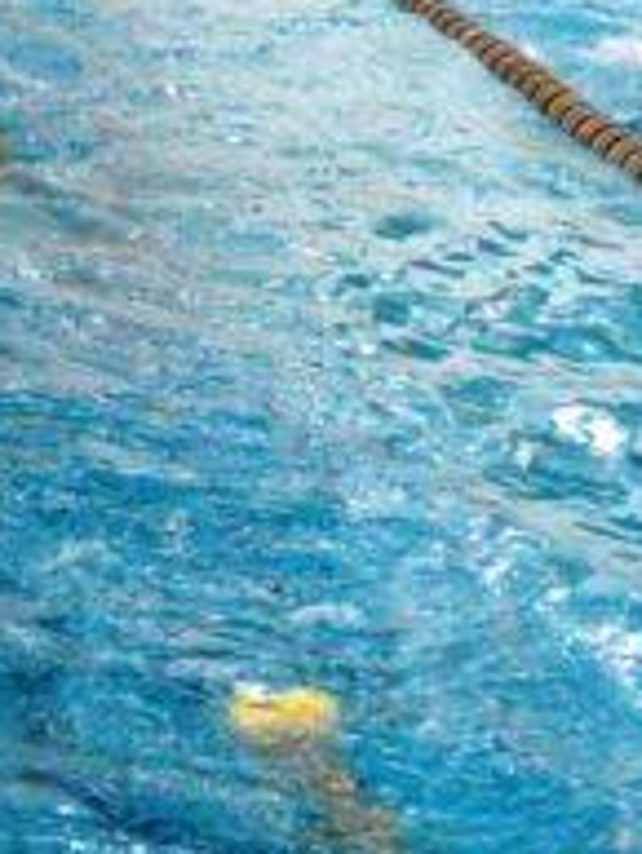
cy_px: 385
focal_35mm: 153
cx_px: 447
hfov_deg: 9.7
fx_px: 3779
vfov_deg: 12.9
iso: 1600
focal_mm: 11
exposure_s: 1/100
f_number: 3.7
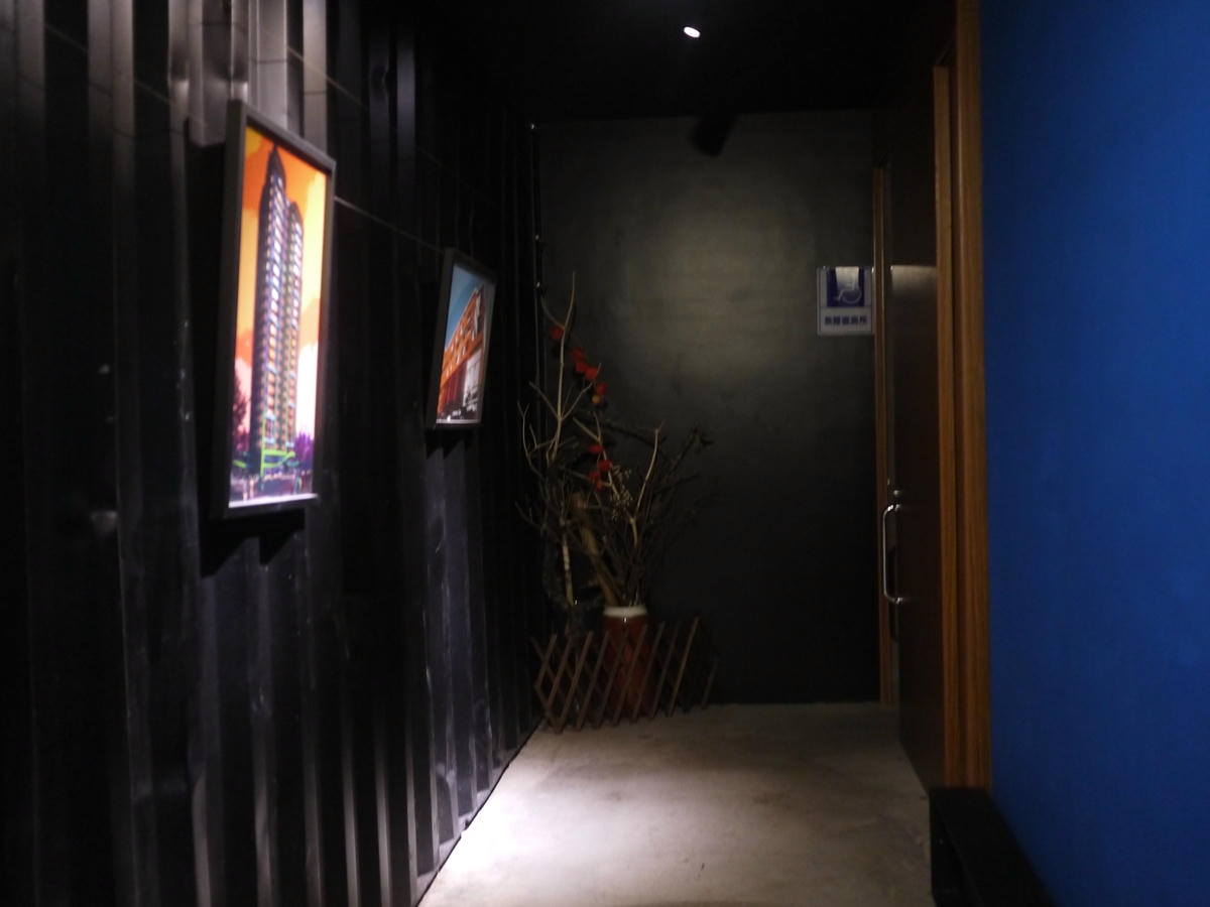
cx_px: 605
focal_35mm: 40
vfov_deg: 36.0
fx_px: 1398
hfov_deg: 46.8
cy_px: 454
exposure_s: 1/25
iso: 800
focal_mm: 20
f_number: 1.7
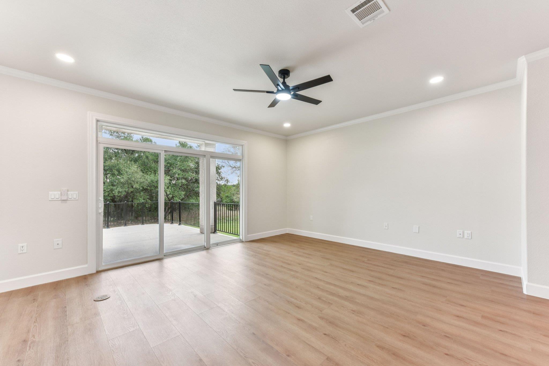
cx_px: 274
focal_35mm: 15
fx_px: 229
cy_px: 183
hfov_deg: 100.4
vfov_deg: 77.3
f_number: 8
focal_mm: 15
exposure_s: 1/30
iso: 400
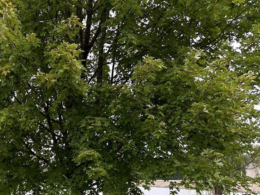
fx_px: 391
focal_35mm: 52
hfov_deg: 33.4
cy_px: 188
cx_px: -5
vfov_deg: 26.7
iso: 64
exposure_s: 1/137
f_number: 1.78
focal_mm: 6.86
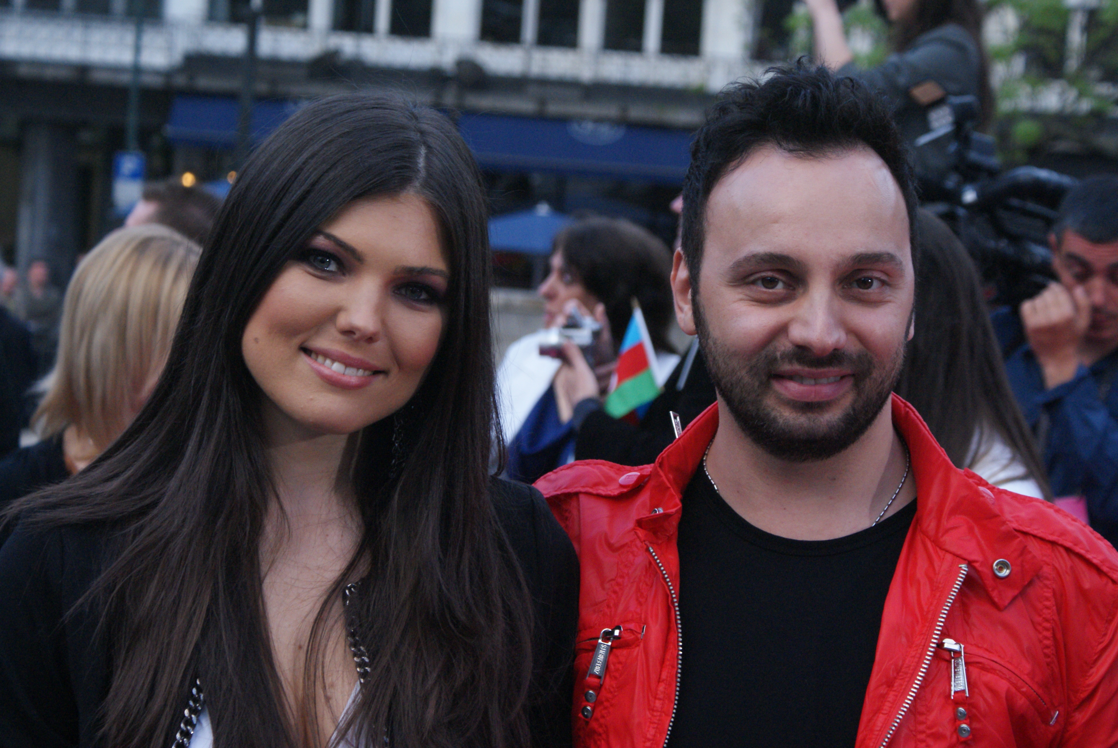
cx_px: 559
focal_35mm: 105
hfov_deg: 19.4
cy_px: 374
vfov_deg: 13.1
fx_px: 3265
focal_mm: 70
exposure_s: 1/160
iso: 800
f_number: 7.1
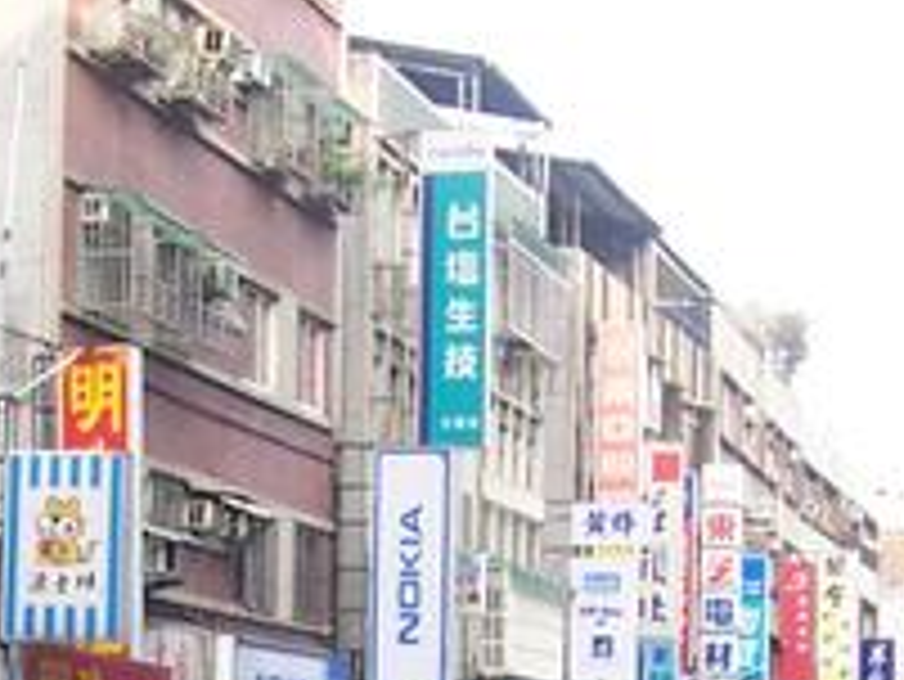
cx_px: 436
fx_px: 3162
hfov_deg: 16.3
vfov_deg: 11.8
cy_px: 968
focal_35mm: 121
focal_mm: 6.3
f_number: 2.8
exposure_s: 1/125
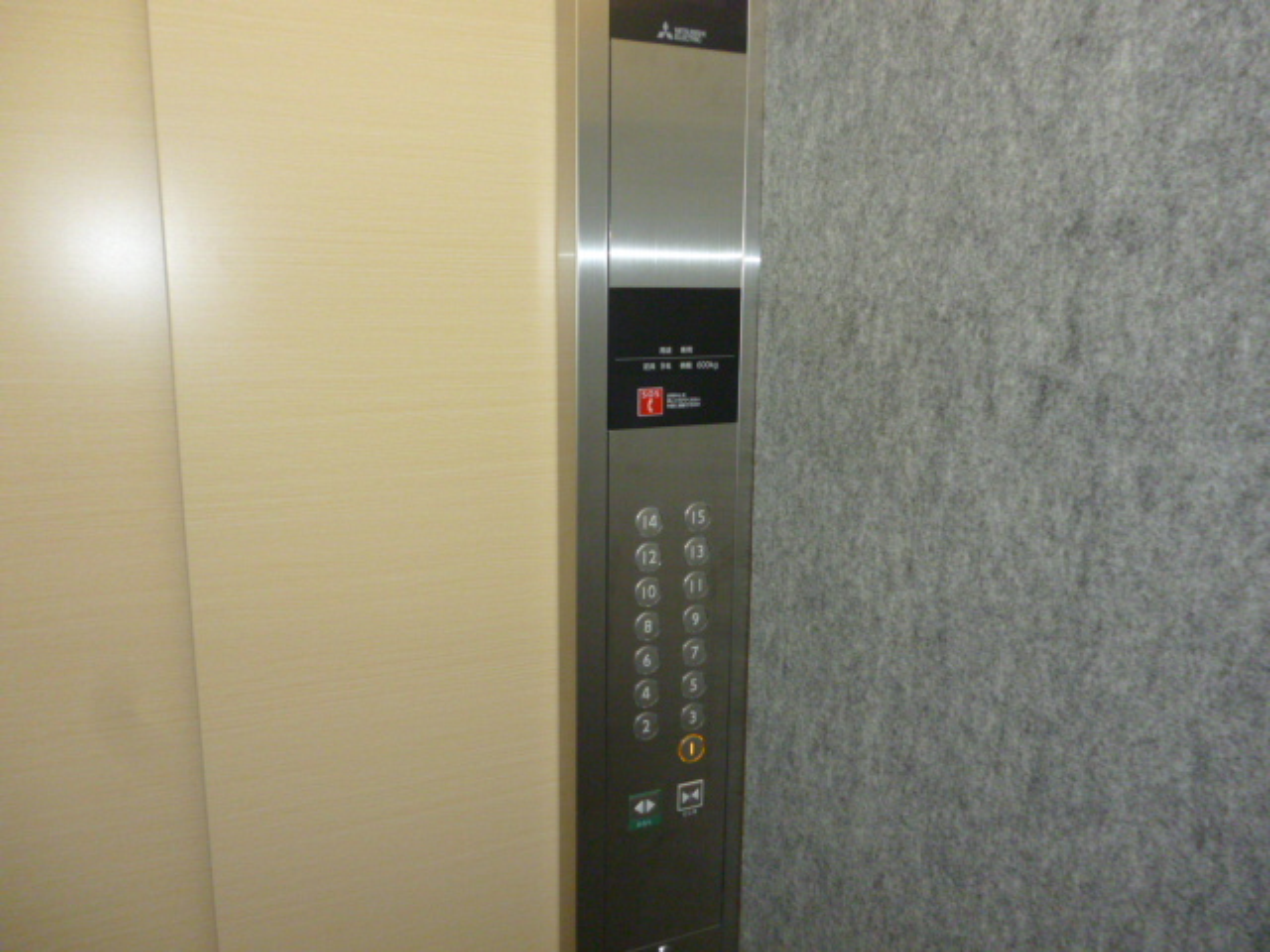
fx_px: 1027
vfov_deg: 49.7
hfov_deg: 63.4
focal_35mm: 28
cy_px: 476
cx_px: 635
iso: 400
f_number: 3.1
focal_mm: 5
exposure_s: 1/60
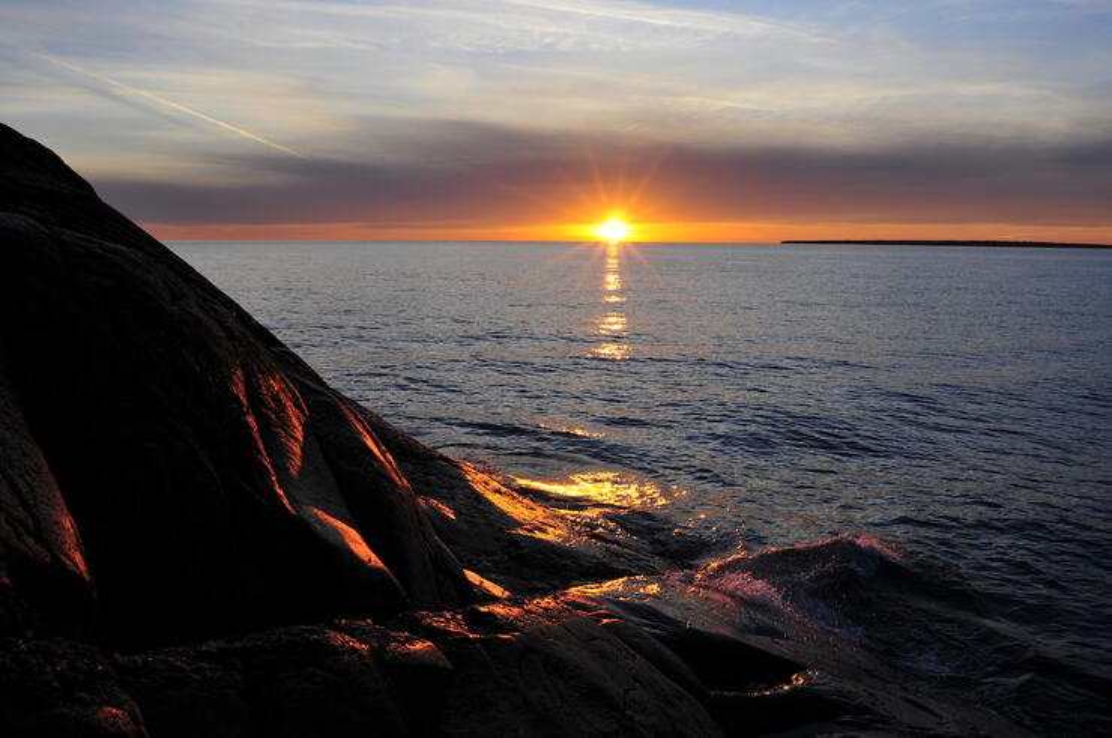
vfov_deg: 43.5
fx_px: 925
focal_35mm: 30
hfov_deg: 62.0
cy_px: 369
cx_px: 556
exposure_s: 1/160
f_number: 9
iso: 160
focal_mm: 20
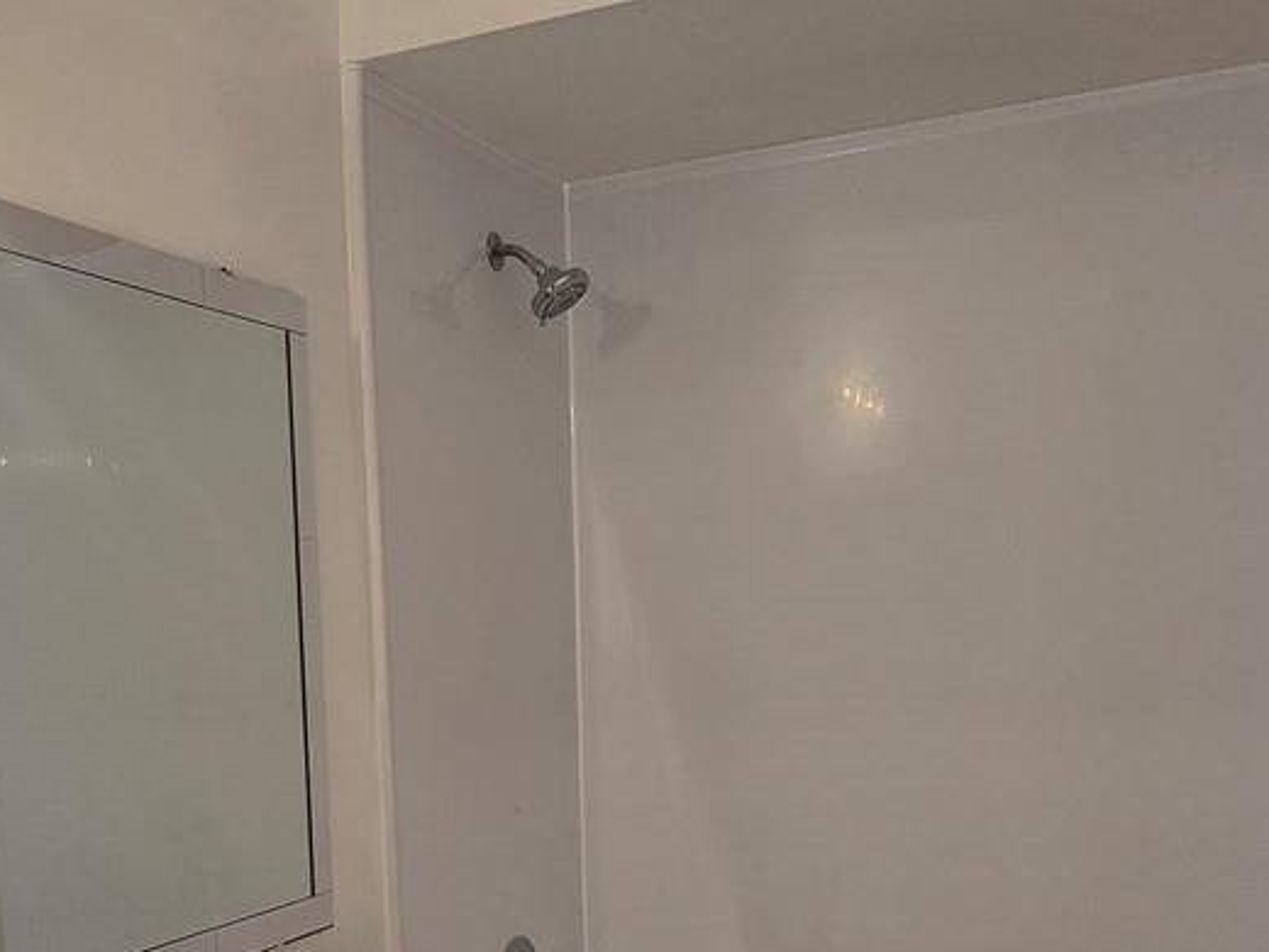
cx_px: 456
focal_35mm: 40
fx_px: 1466
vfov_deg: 33.8
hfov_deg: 46.3
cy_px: 876
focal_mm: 2.2
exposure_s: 1/60
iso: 64
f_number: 2.2
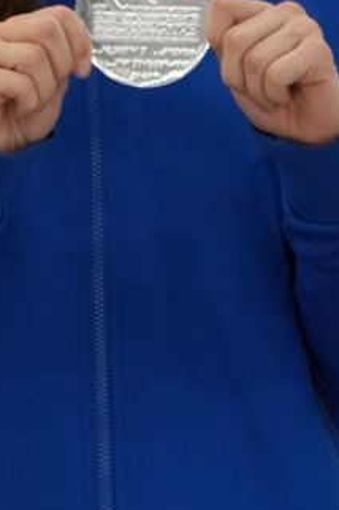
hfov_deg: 1.2
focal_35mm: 1119
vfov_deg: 1.8
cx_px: 90
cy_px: 201
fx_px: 15839
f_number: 2.8
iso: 1600
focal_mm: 200
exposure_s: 1/500
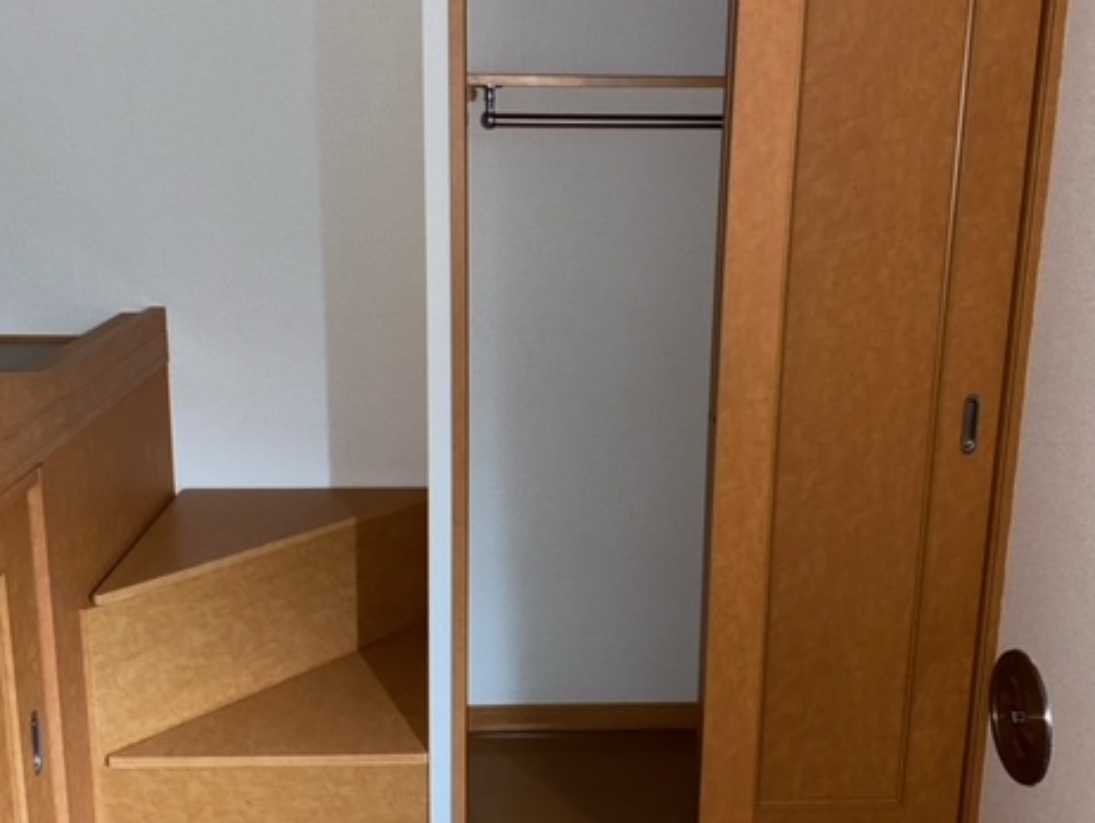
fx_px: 1139
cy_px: 368
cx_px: 581
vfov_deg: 39.6
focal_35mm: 36
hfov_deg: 51.3
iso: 80
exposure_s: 1/13
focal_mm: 4.25
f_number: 1.8
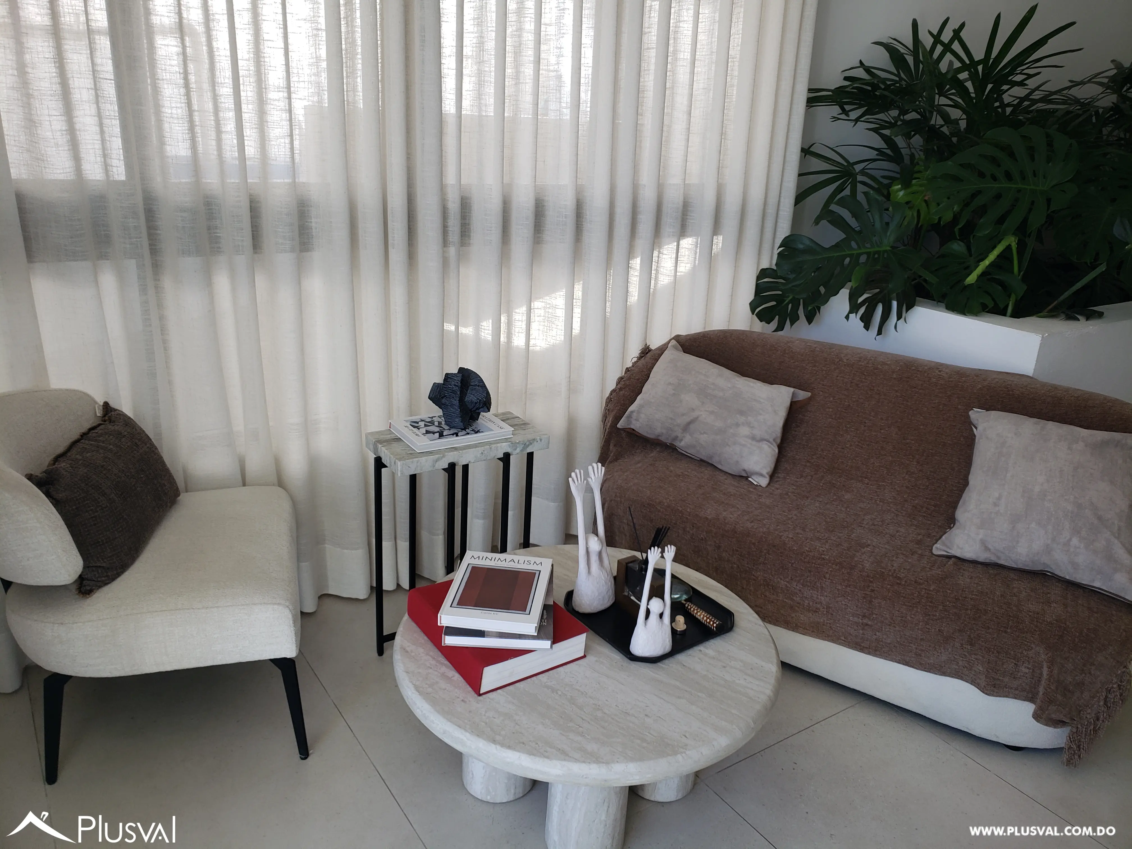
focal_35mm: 26
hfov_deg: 67.3
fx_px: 850
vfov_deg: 53.1
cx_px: 566
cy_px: 424
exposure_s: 1/120
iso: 80
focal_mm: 4.3
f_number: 2.4
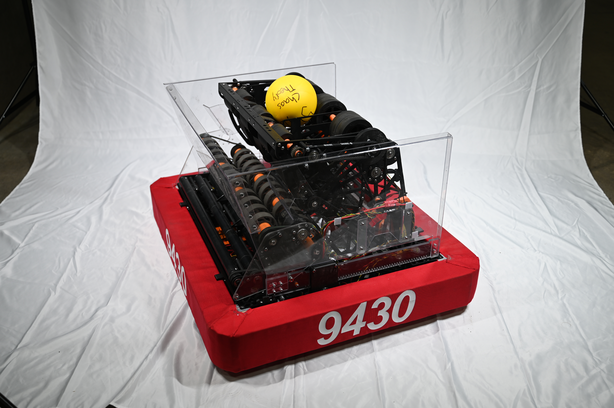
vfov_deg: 37.8
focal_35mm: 35
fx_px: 597
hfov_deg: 54.5
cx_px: 307
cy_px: 204
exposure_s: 1/40
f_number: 2.8
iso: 140
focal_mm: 35
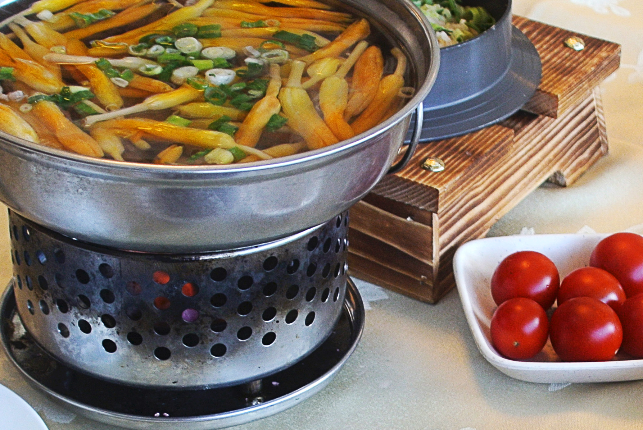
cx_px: 422
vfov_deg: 13.1
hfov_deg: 19.6
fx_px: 1860
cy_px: 386
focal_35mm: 104
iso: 200
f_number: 3.5
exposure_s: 1/125
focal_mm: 18
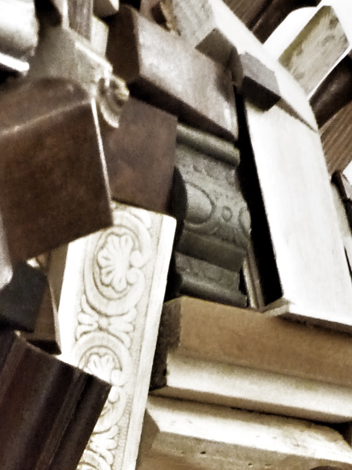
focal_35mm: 109
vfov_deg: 14.8
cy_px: 944
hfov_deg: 13.3
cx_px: -46
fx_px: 1478
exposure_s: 1/40
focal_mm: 4.8
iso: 800
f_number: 2.8
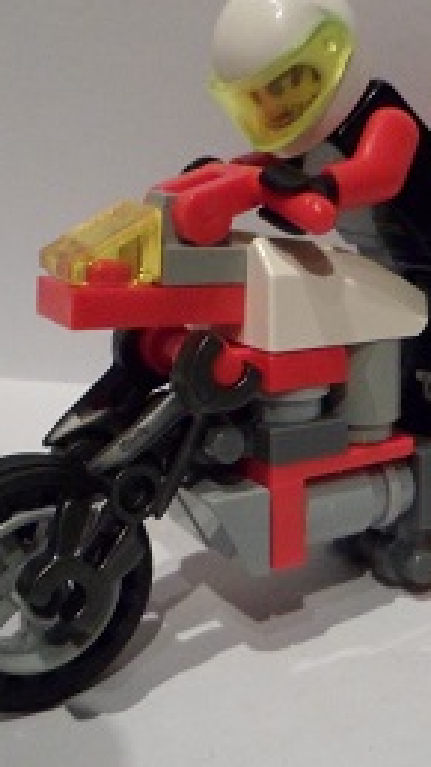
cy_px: 364
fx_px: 1118
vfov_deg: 37.8
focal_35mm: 55
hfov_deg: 21.8
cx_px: 256
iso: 400
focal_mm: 4.9
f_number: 3.3
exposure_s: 1/15
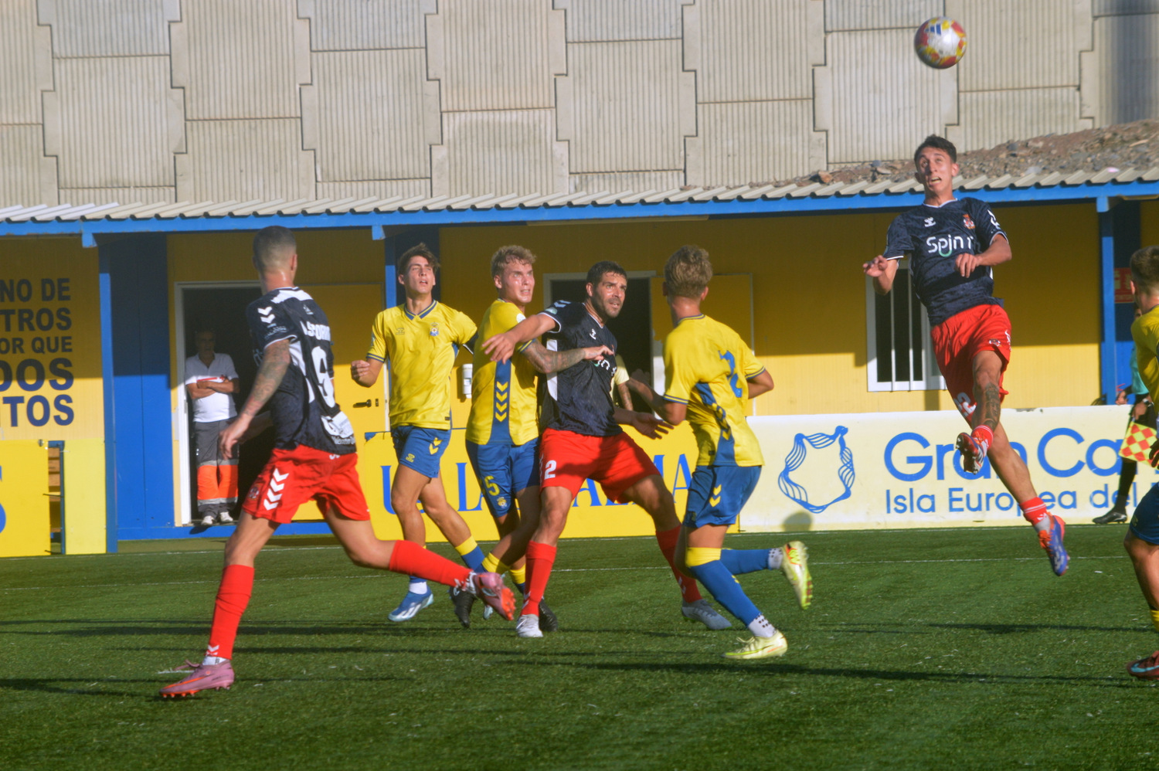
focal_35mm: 248
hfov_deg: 8.3
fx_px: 7963
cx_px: 580
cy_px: 386
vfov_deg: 5.5
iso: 400
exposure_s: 1/500
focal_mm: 165
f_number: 11
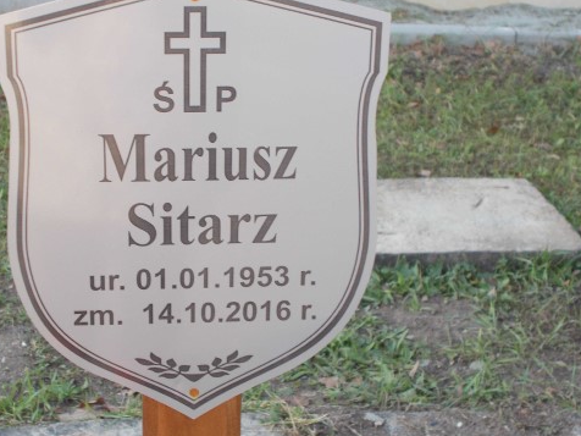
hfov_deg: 24.9
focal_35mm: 78
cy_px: 192
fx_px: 1309
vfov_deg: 18.9
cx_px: 201
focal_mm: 10.3
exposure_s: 1/50
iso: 80
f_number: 4.9
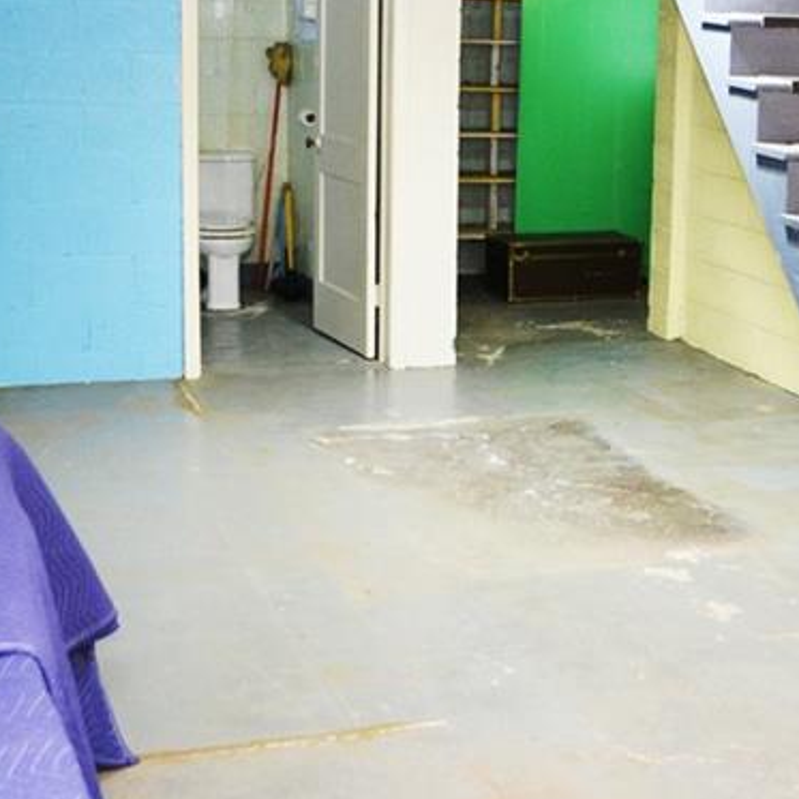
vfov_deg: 27.2
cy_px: 296
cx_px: 696
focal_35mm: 63
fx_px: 1645
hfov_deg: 26.5
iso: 900
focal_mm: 18
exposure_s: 1/60
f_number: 3.5
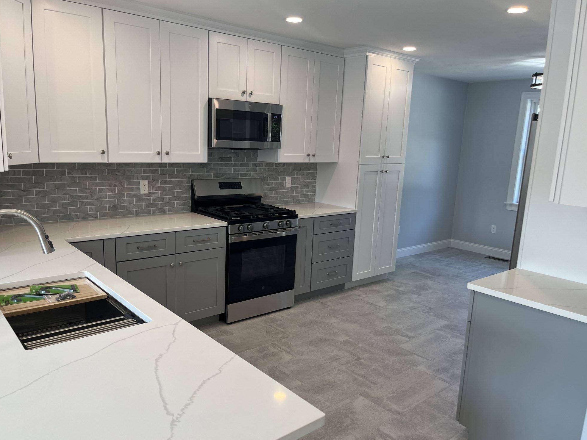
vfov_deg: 51.4
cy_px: 223
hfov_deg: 65.3
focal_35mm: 27
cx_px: 287
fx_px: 458
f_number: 1.6
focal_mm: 5.1
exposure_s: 1/120
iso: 40
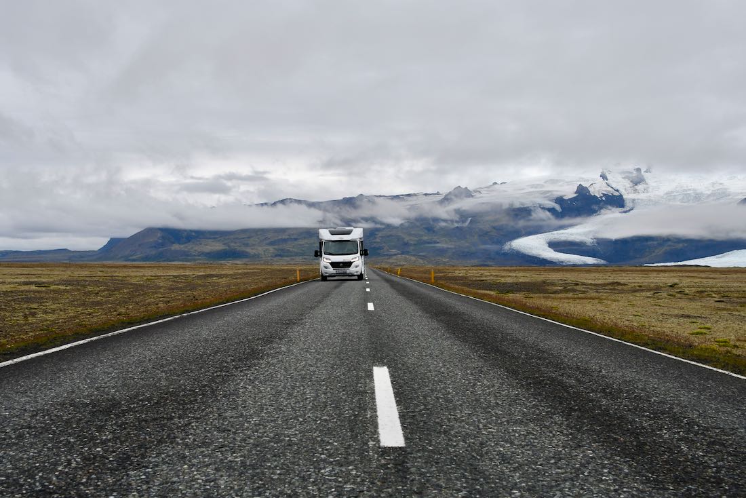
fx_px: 871
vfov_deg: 31.9
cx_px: 373
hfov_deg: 46.4
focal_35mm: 42
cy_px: 249
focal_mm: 28
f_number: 8
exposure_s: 1/250
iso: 200
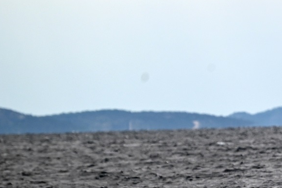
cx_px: 319
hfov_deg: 2.7
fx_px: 6069
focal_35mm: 775
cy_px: 164
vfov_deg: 1.8
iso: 220
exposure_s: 1/1000
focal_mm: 300
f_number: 5.6
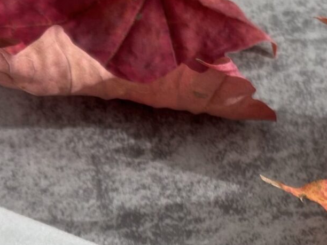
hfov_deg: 11.6
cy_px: 328
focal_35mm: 170
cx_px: 35
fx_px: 1606
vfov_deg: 8.6
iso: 32
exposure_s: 1/1248
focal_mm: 5.96
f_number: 1.6
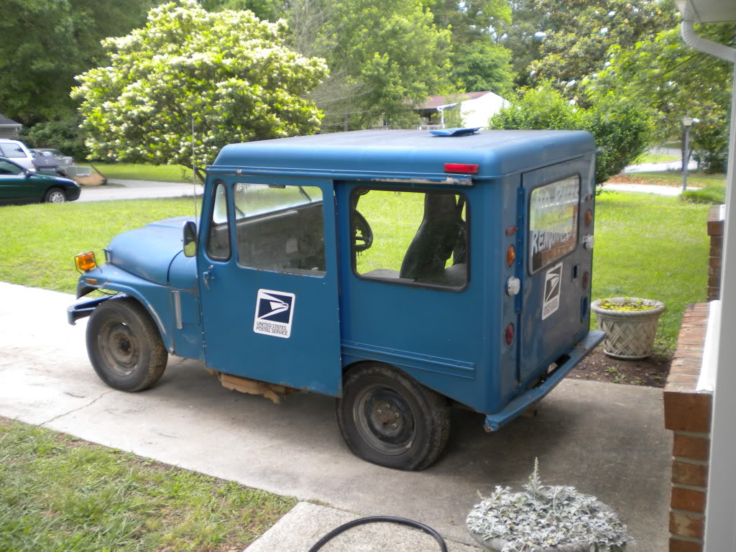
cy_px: 276
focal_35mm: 35
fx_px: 744
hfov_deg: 52.6
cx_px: 368
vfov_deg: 40.7
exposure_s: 1/86
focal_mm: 6.3
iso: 80
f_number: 3.1
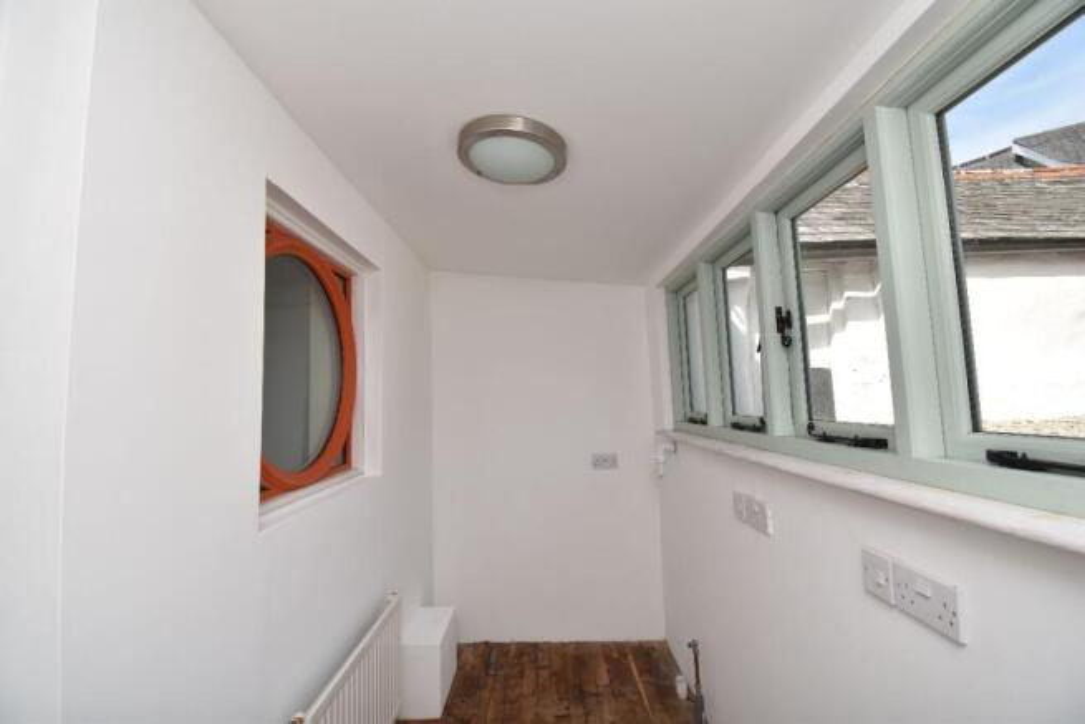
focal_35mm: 15
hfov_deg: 100.4
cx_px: 542
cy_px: 362
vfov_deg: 77.4
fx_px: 452
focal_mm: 10
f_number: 6.3
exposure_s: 1/200
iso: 100
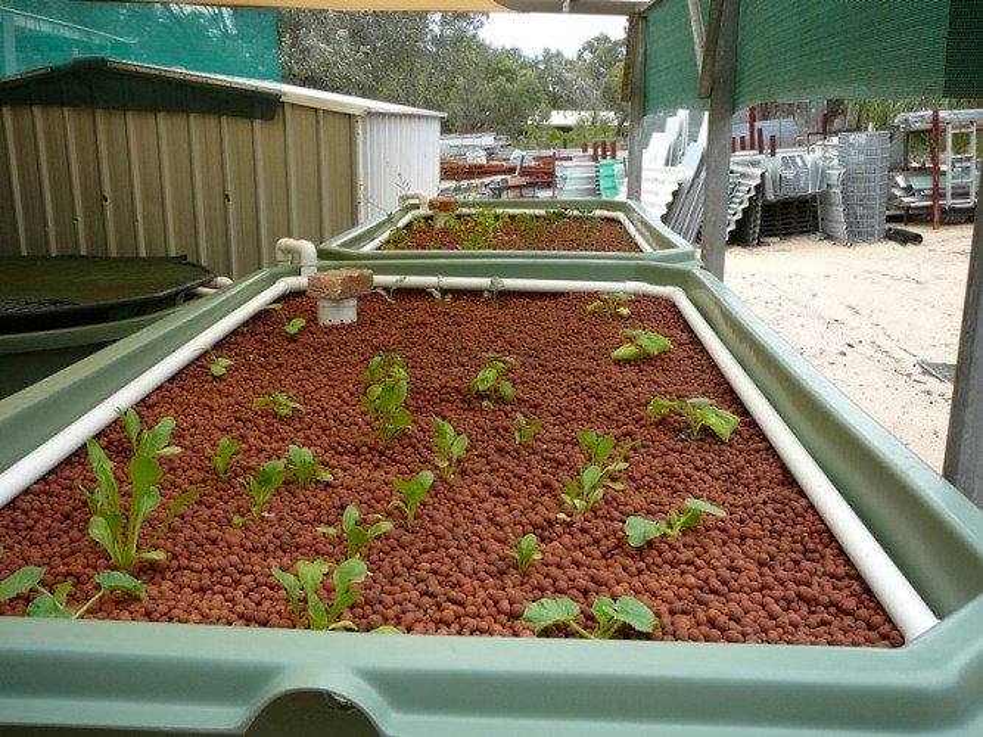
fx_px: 994
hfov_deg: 52.6
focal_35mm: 35
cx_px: 492
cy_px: 368
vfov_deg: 40.7
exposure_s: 1/320
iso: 80
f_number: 2.8
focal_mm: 5.2
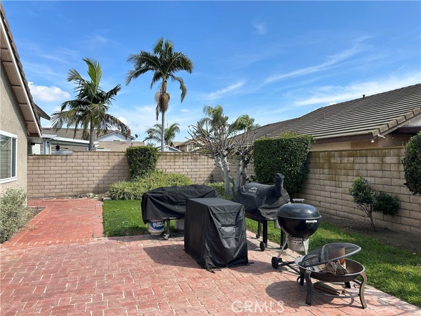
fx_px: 316
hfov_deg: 67.3
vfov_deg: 53.1
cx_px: 210
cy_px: 158
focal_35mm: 26
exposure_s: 1/3356
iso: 50
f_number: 1.5
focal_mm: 5.7
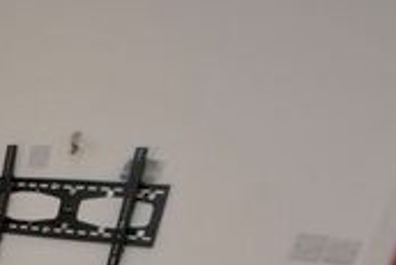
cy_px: 518
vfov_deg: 17.0
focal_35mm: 61
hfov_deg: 21.9
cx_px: -302
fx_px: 672
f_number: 5.6
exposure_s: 1/125
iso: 200
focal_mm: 10
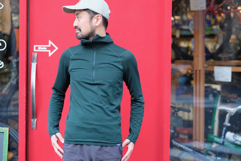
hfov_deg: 24.2
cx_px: 120
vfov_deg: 16.3
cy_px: 80
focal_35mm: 84
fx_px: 562
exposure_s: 1/500
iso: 800
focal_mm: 56
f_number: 2
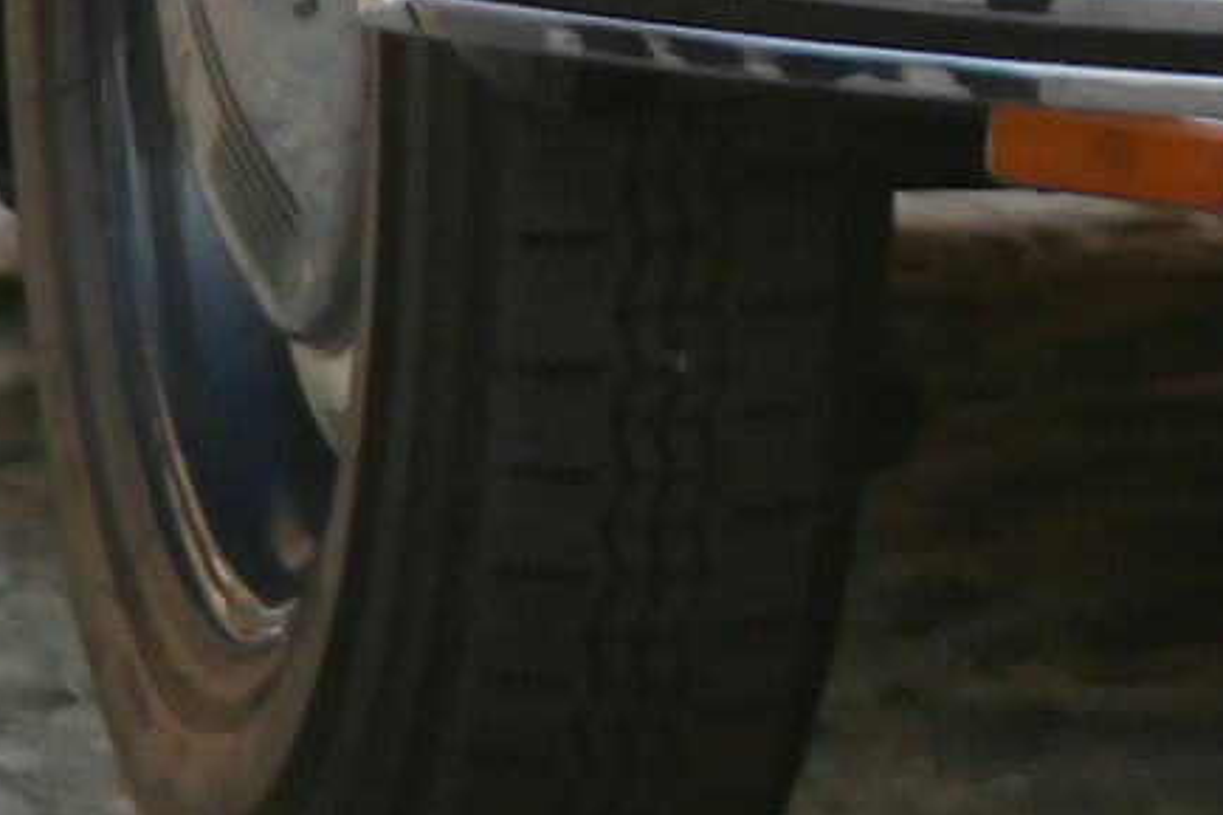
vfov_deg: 1.0
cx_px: 2254
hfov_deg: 1.5
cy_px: -1261
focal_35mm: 1382
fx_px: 46929
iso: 640
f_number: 5.6
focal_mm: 120
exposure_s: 1/250
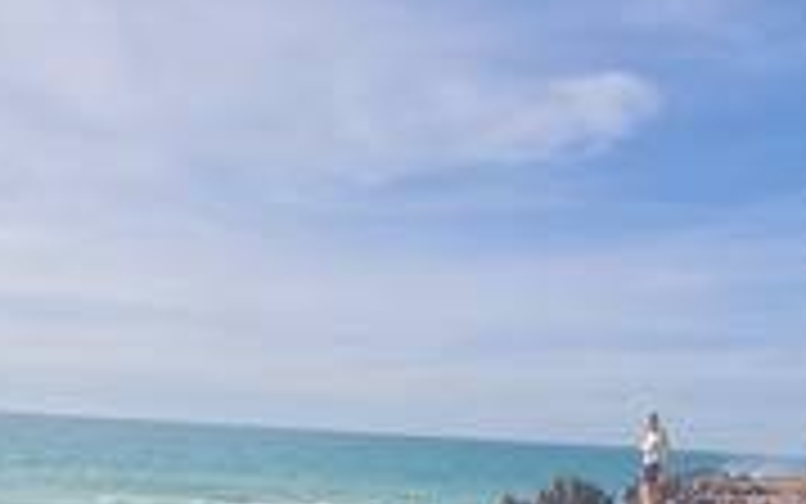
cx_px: 405
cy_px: 796
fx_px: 813
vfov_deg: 24.6
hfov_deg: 52.7
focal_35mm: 37
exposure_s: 1/1104
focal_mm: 1.74
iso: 50
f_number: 2.2
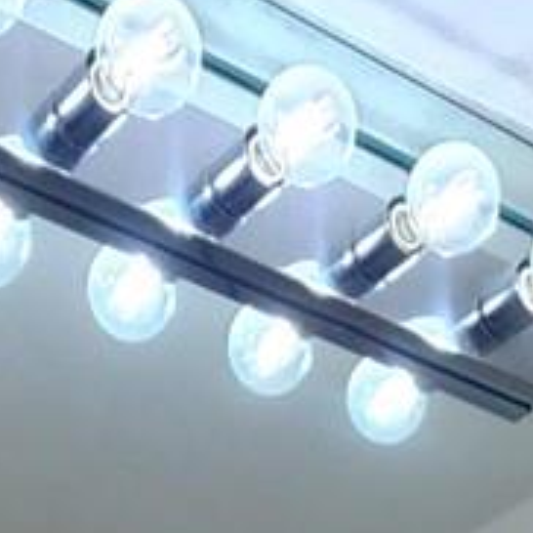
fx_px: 1759
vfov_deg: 11.2
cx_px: 305
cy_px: 1574
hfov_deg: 17.2
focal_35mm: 101
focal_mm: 2.2
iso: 100
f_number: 2.2
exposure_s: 1/120
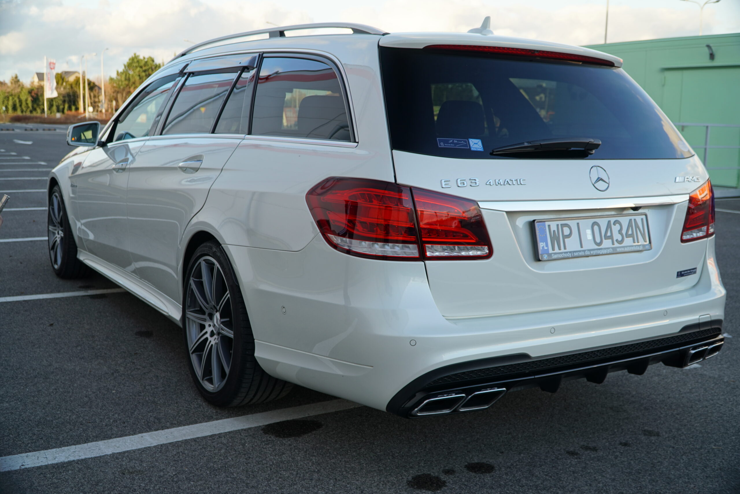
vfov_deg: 38.4
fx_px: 709
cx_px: 370
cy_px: 247
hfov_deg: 55.1
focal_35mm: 34
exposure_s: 1/60
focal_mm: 23
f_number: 4
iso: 100
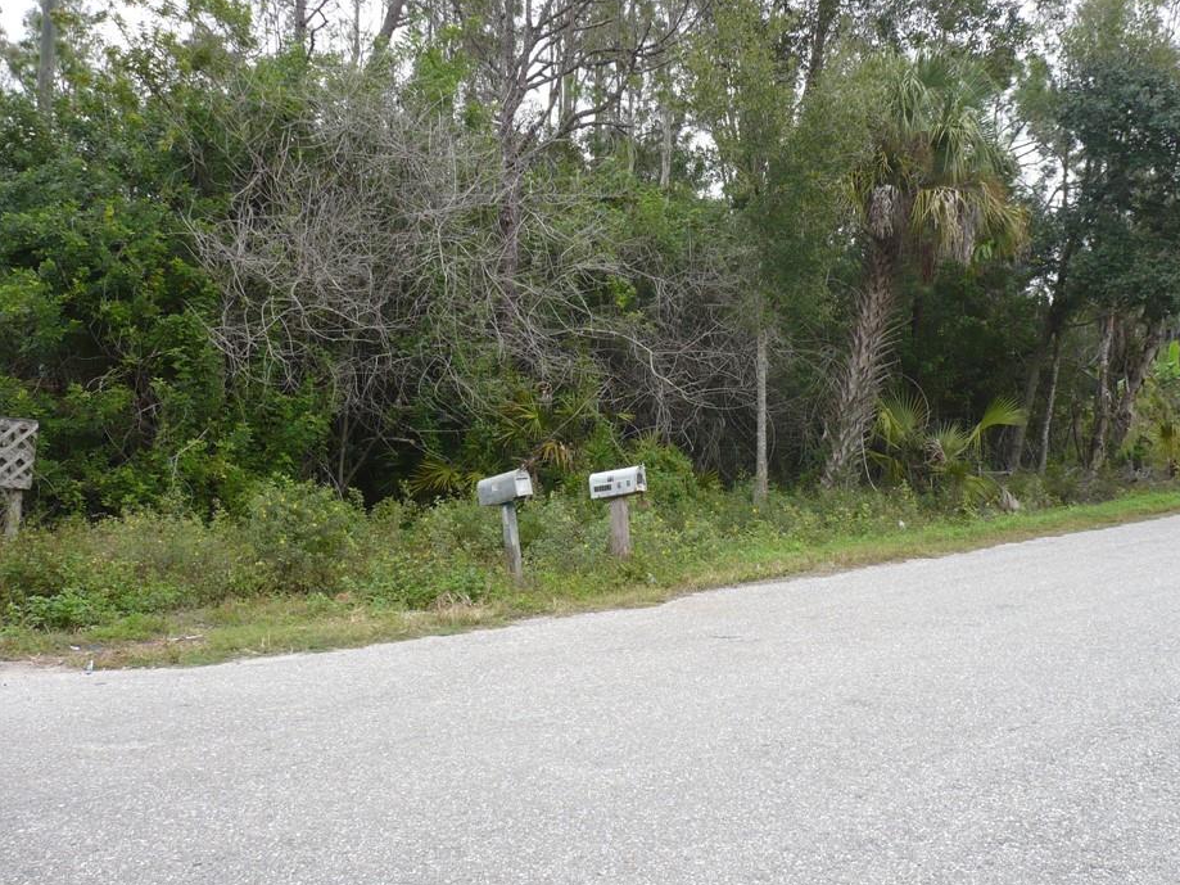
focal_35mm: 39
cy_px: 419
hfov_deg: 47.9
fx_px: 1329
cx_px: 615
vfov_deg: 36.8
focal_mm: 5.8
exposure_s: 1/200
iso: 100
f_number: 2.8
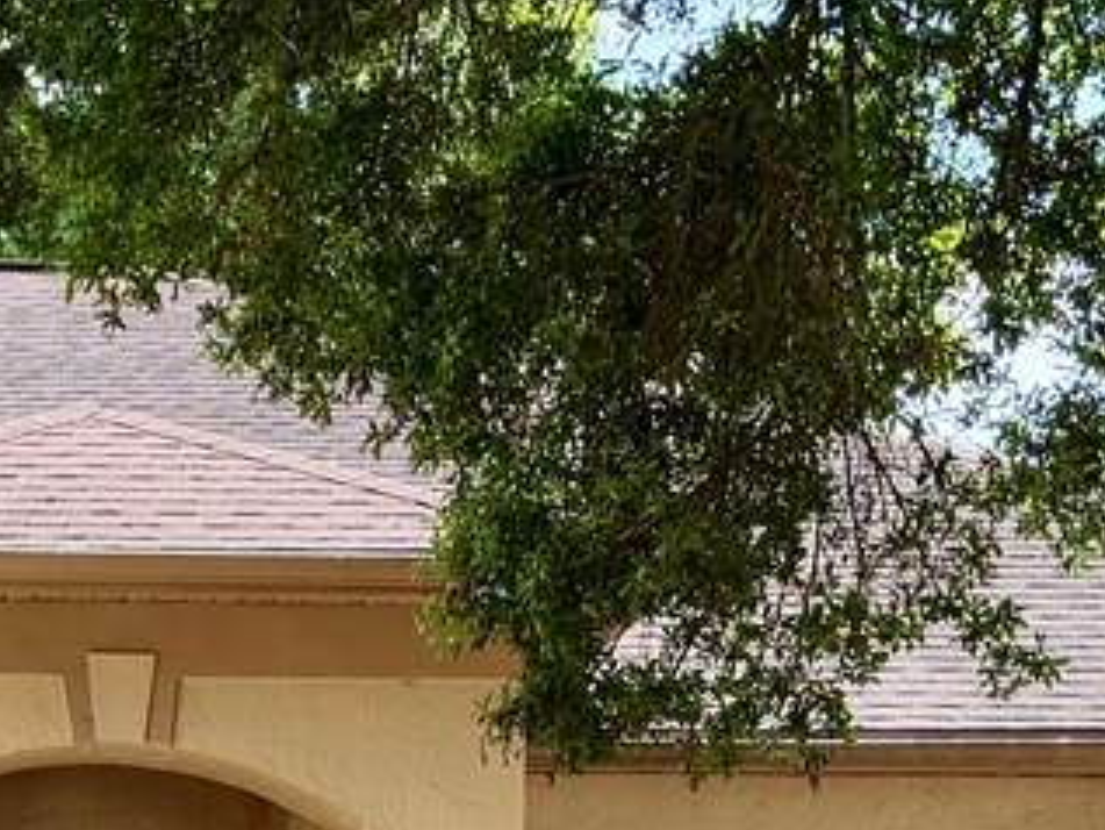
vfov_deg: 11.9
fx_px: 3864
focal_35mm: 121
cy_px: 1057
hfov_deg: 15.7
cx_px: -174
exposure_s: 1/1211
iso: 100
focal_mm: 6.76
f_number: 1.78
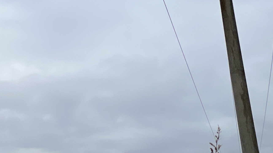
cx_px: -67
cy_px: 158
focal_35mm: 44
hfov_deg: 35.0
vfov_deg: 25.6
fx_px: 318
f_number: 1.8
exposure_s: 1/3040
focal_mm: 1.57
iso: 32
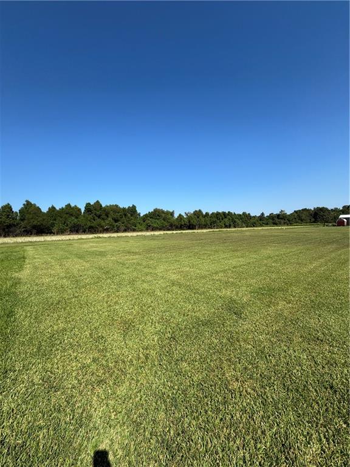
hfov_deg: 85.7
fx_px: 189
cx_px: 175
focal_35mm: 14
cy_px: 234
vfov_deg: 102.1
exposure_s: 1/2208
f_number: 2.2
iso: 50
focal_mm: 2.22
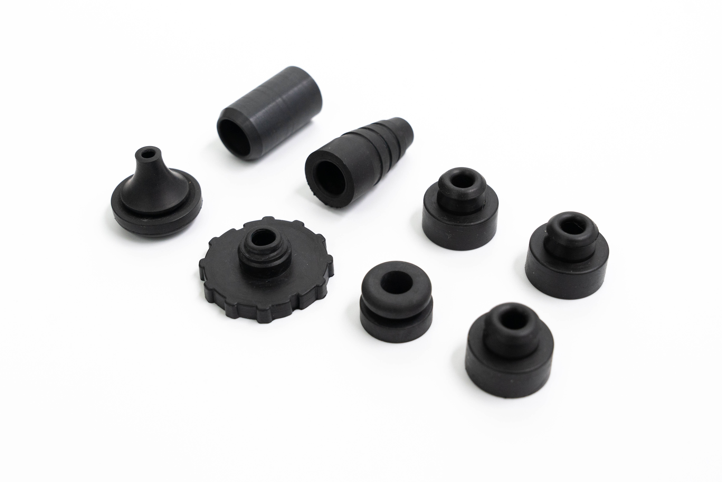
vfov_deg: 27.5
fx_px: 983
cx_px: 361
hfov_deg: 40.3
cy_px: 241
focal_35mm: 49
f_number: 8
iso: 800
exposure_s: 1/125
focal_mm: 32.8
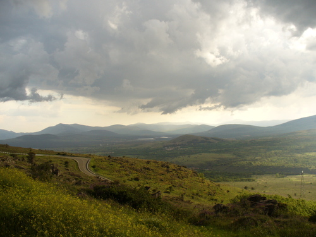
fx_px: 338
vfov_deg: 38.7
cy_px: 118
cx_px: 158
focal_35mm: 37
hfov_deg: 50.1
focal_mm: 6.1
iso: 80
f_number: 2.8
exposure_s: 1/320
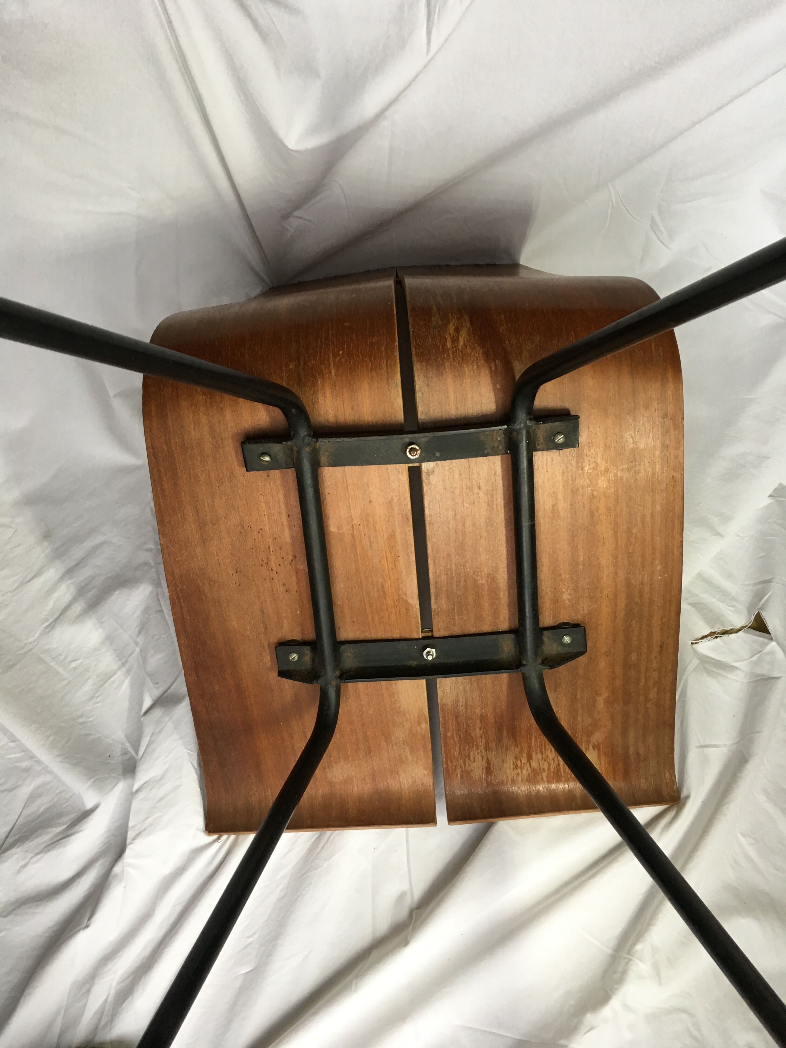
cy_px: 524
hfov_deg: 48.2
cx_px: 393
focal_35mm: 29
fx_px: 878
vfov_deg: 61.7
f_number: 2.2
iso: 50
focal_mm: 4.15
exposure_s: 1/33
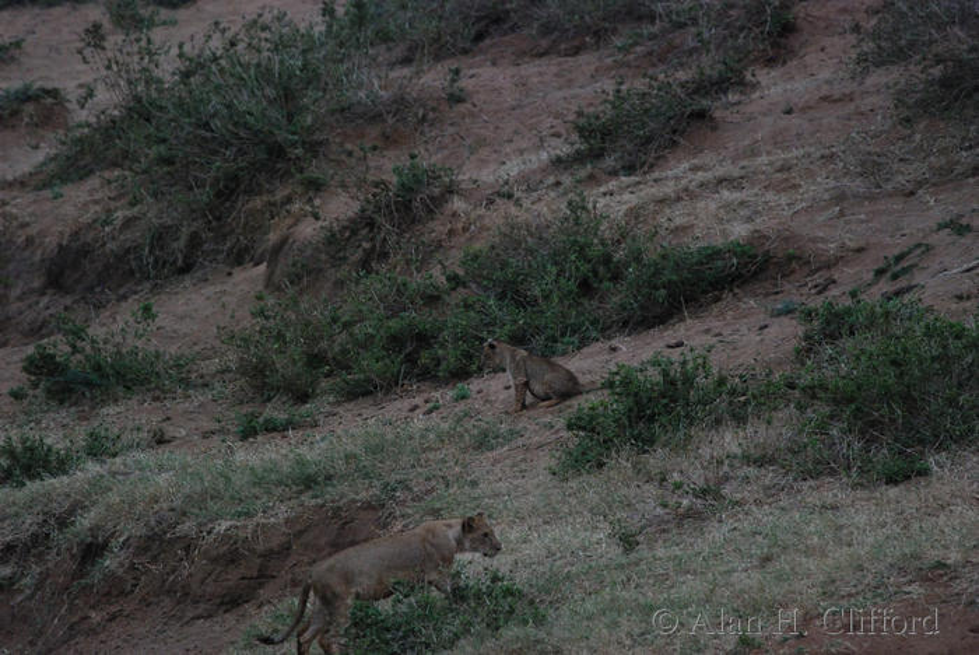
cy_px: 328
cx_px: 490
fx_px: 16330
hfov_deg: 3.4
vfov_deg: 2.3
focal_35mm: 600
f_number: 5.6
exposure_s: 1/400
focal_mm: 400
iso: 1600
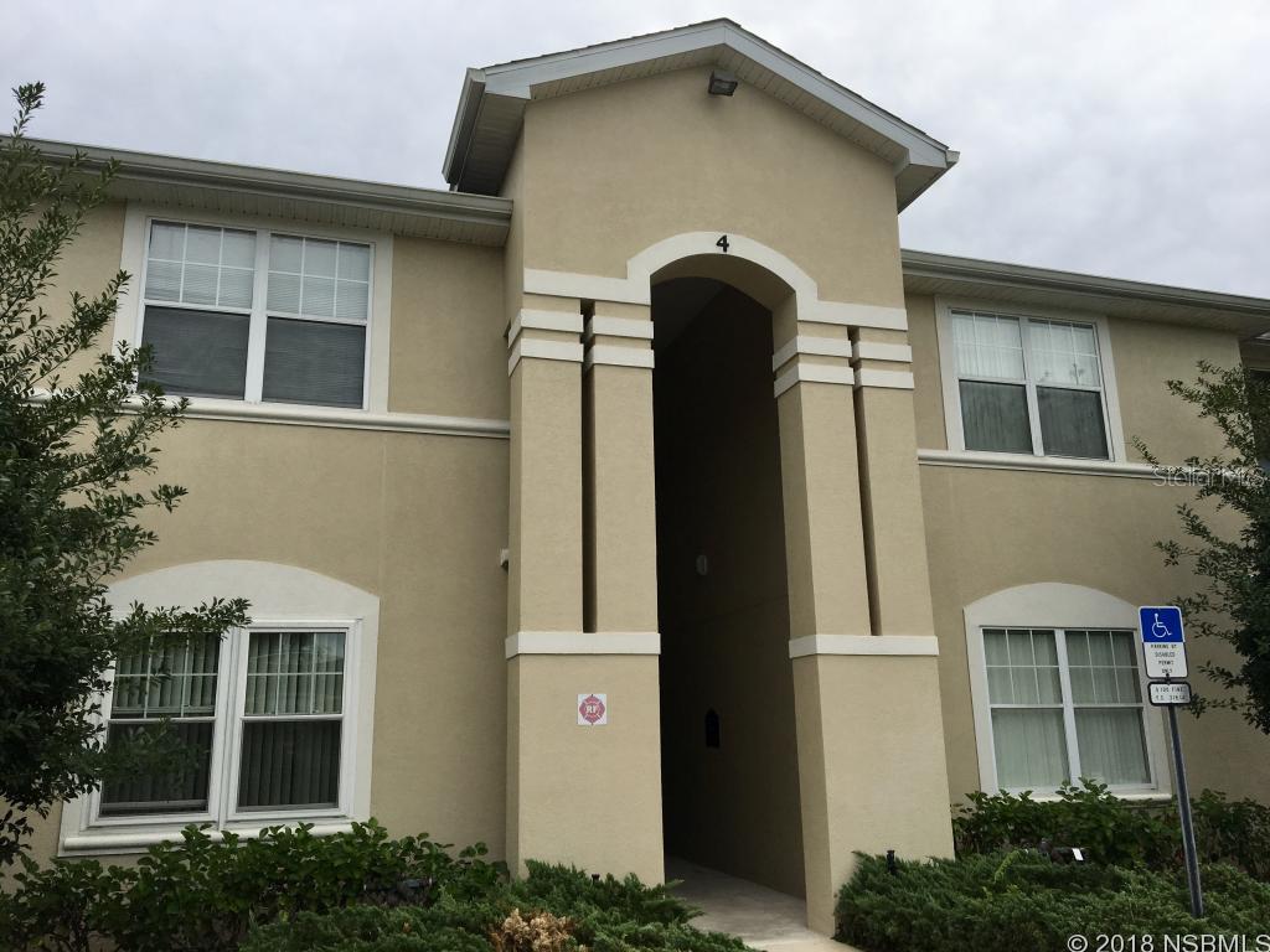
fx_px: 1064
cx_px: 635
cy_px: 476
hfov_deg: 61.7
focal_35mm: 29
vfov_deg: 48.2
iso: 25
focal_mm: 4.15
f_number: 2.2
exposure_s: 1/894
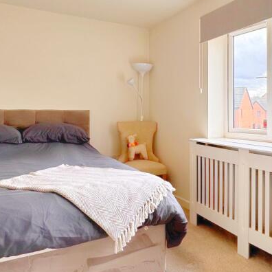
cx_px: 183
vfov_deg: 50.8
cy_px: 110
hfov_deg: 50.1
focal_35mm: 32
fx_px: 284
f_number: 2.2
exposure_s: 1/99
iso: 50
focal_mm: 2.22
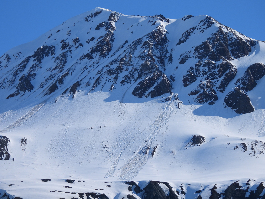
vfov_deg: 6.7
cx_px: 133
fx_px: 1692
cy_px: 100
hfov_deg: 9.0
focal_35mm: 221
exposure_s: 1/1600
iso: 100
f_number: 4.5
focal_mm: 39.3
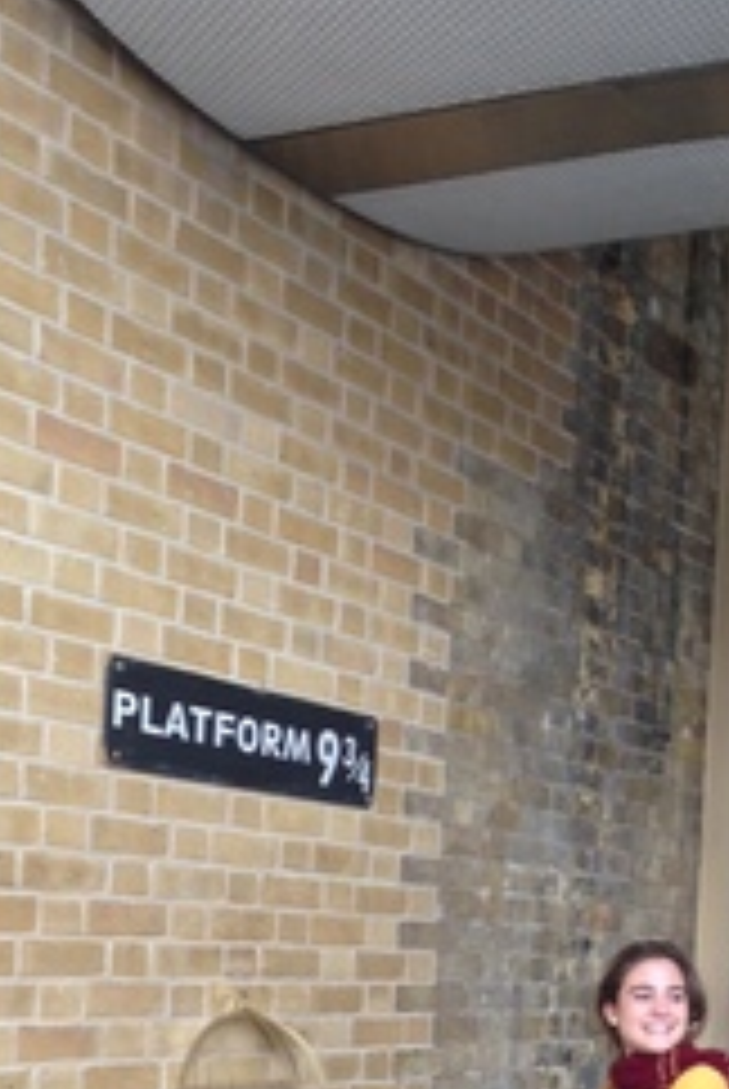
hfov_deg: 19.9
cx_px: 554
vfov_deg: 28.4
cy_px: 994
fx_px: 2059
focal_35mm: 68
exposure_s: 1/40
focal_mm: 4.12
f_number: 2.4
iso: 50
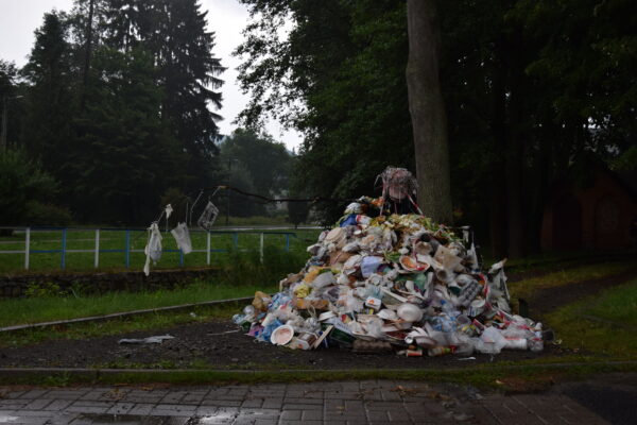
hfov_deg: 49.6
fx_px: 690
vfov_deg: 34.2
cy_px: 212
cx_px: 318
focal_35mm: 39
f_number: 5.6
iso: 100
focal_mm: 26
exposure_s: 1/100
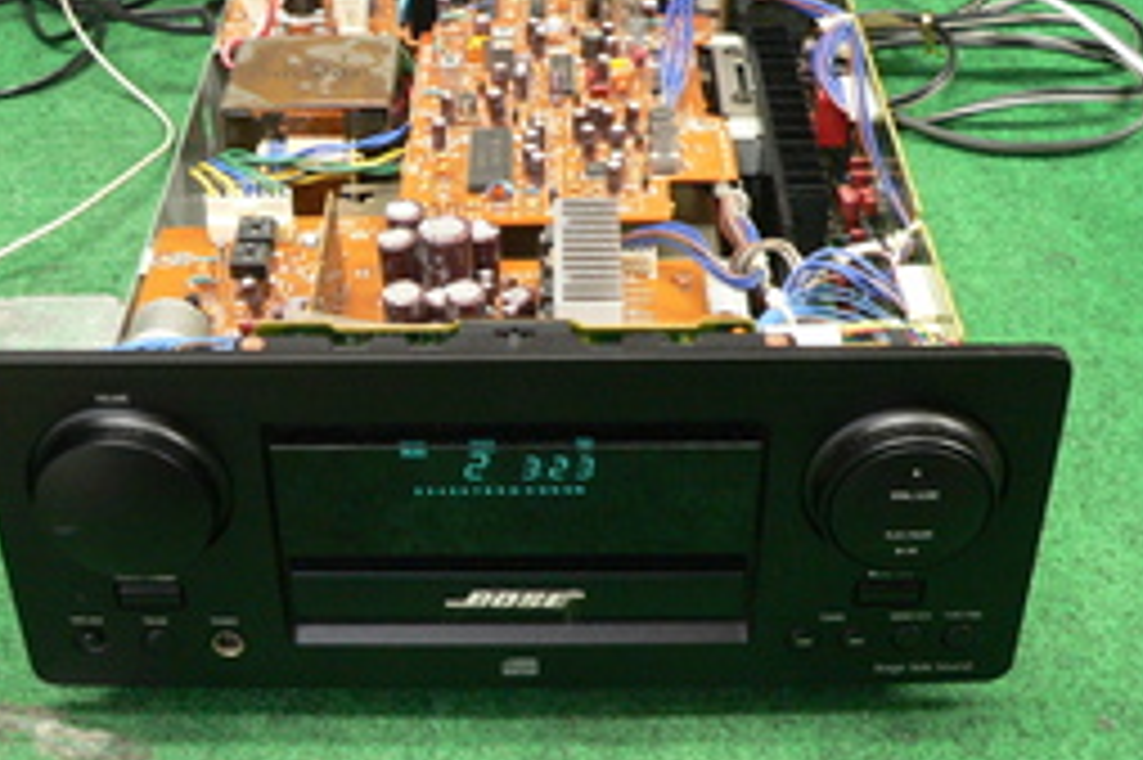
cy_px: 308
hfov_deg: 35.6
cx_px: 513
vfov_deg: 24.1
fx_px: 1777
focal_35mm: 56
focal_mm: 6
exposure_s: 1/8
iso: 200
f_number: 2.8
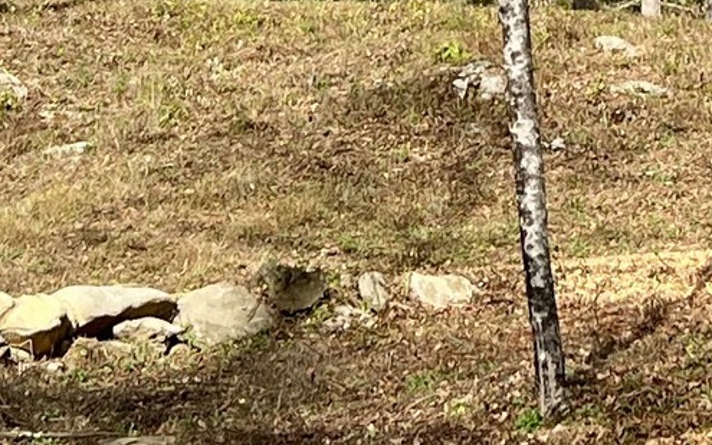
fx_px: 3317
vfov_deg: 7.2
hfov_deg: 12.2
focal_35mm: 171
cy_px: -673
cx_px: 552
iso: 50
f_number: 1.5
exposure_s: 1/3077
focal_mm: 5.7
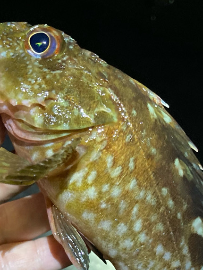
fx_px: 391
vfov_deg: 36.9
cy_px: 215
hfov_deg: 29.1
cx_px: 106
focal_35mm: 50
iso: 640
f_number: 1.8
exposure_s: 1/30
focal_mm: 3.99
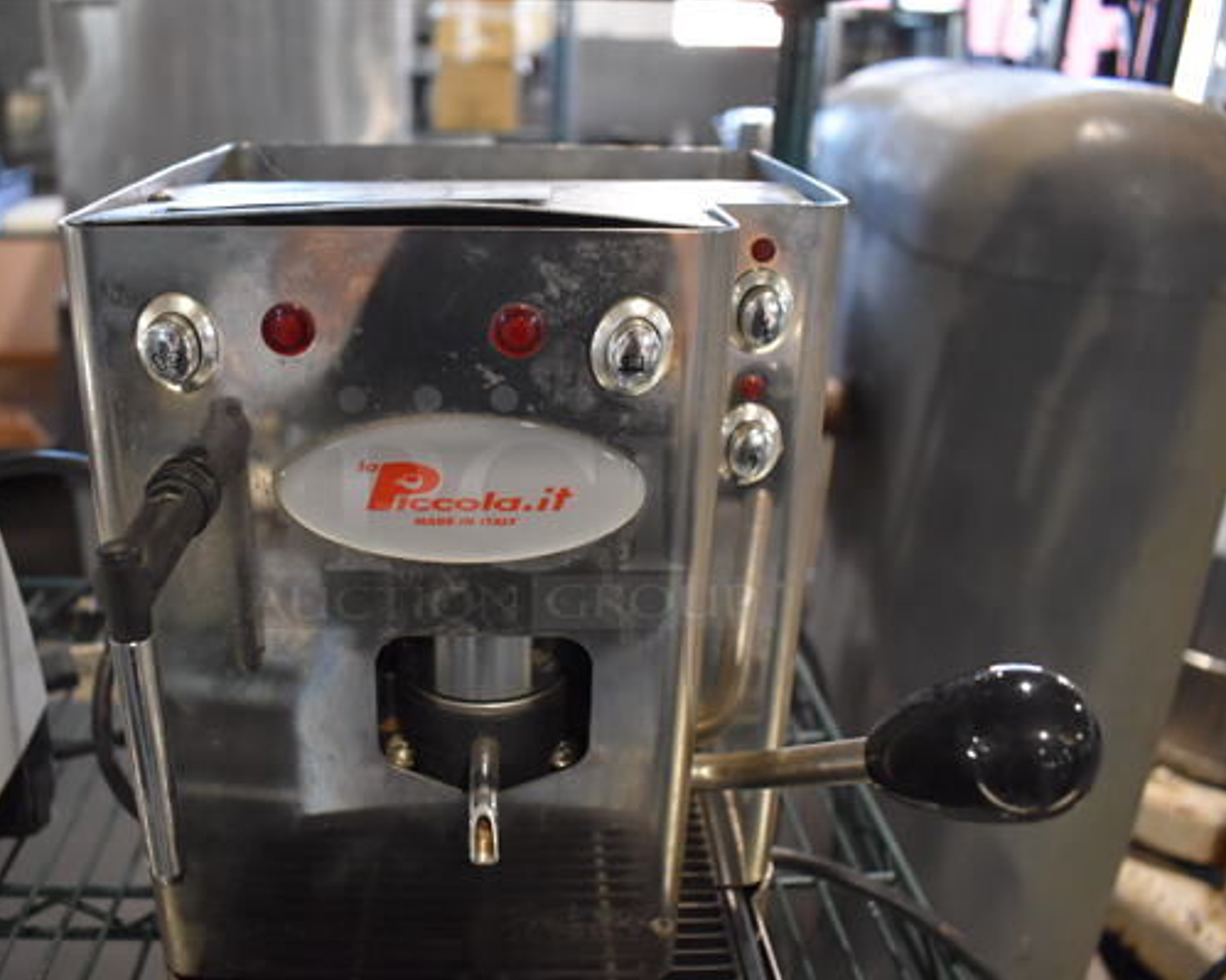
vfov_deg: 47.1
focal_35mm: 31
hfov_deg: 56.8
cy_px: 499
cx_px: 504
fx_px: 1125
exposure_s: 1/125
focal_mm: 18
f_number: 3.5
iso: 2000
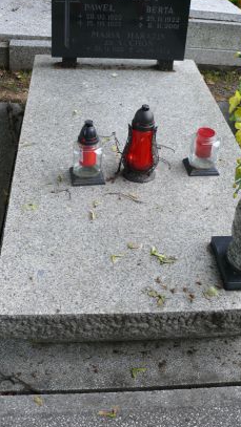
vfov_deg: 45.4
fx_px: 511
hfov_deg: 26.5
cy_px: 188
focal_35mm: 45
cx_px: 137
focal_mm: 7.4
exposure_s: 1/50
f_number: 2.8
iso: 100
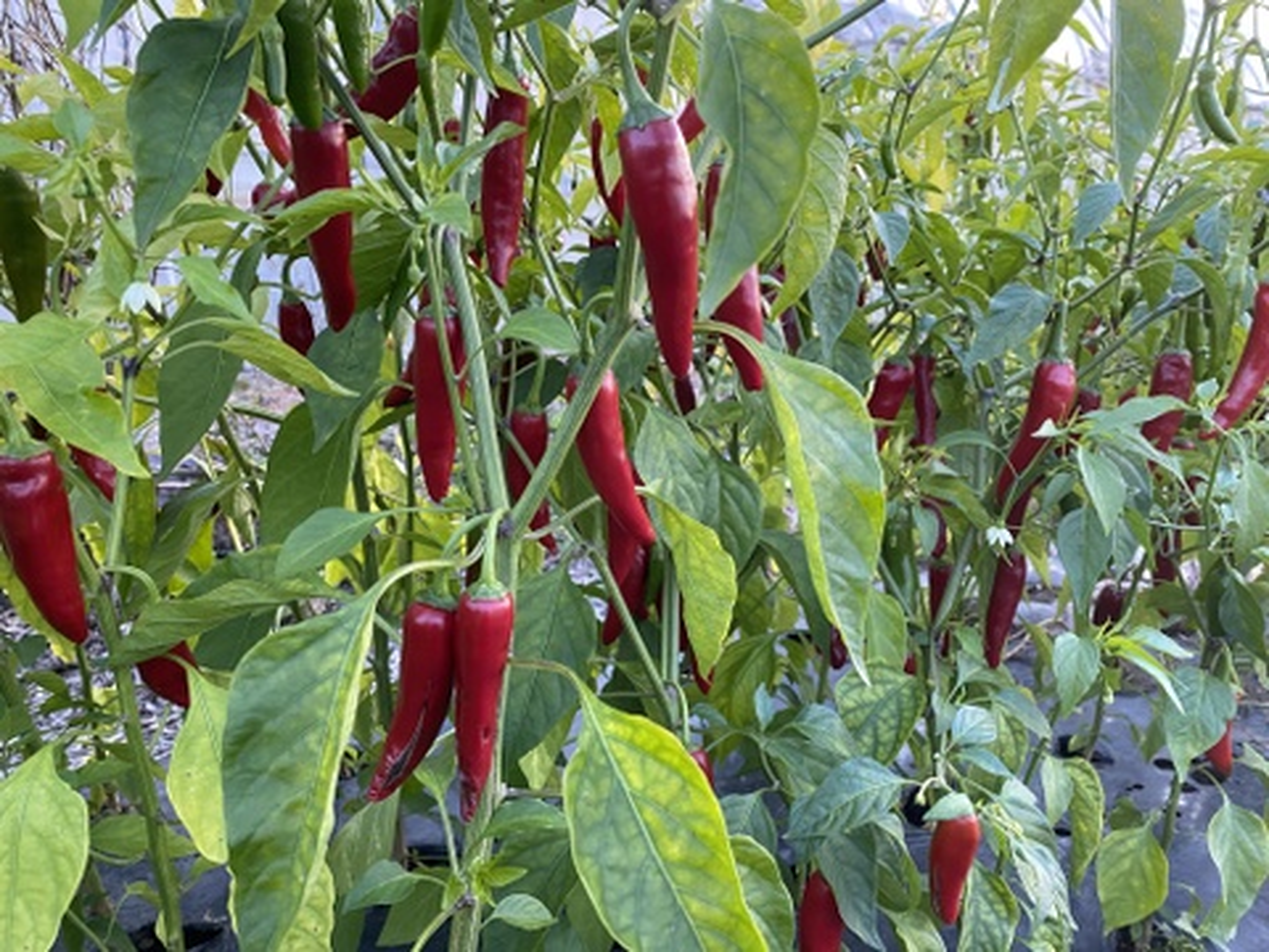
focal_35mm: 26
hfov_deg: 67.3
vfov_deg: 53.1
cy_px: 476
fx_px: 953
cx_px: 634
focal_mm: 4.25
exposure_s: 1/60
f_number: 1.8
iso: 125
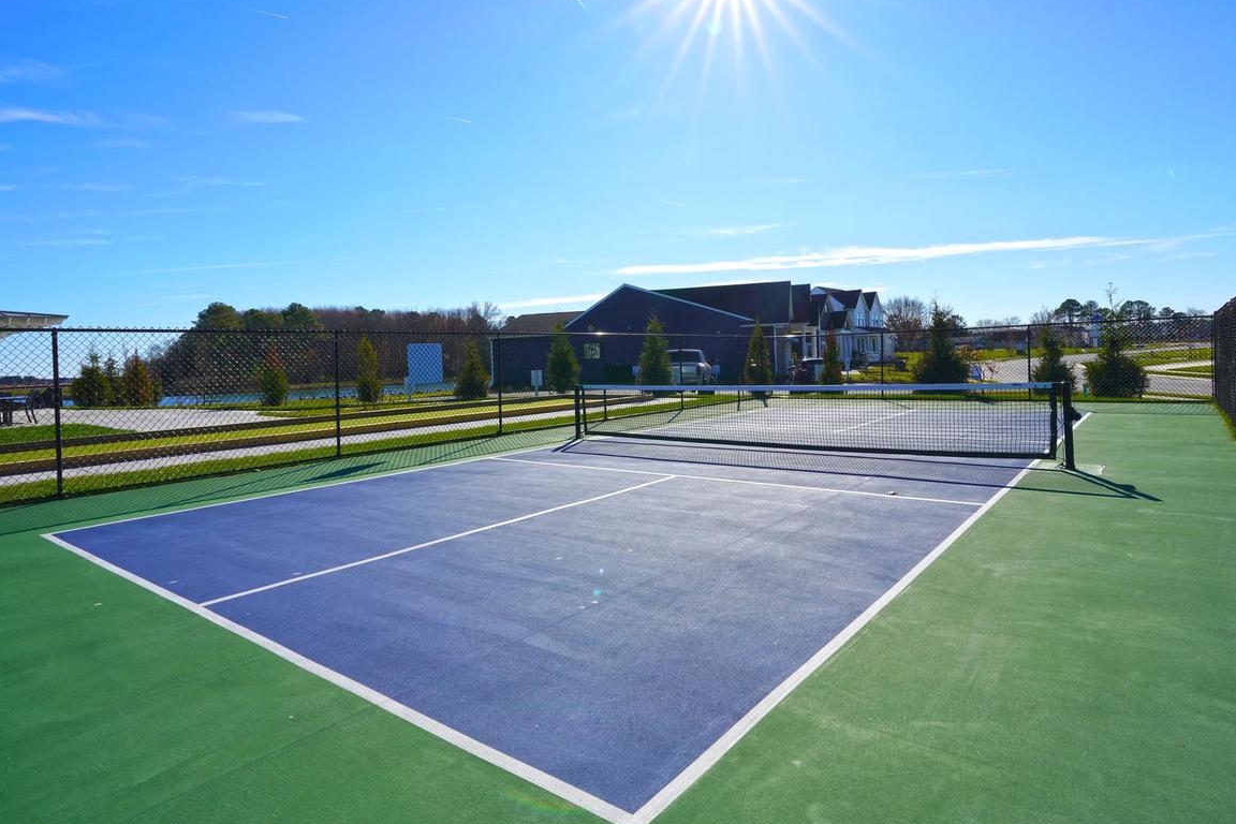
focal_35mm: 20
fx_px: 687
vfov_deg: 61.8
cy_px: 371
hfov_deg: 83.9
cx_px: 651
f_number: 10
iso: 100
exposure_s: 1/250
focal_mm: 16
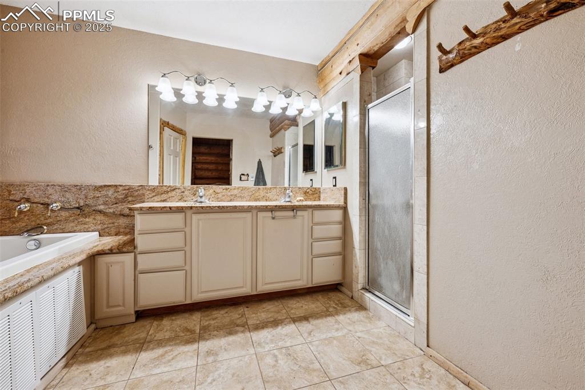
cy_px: 195
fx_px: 244
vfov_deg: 77.3
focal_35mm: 15
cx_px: 292
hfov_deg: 100.4
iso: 800
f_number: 11
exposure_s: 1/6
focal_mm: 15
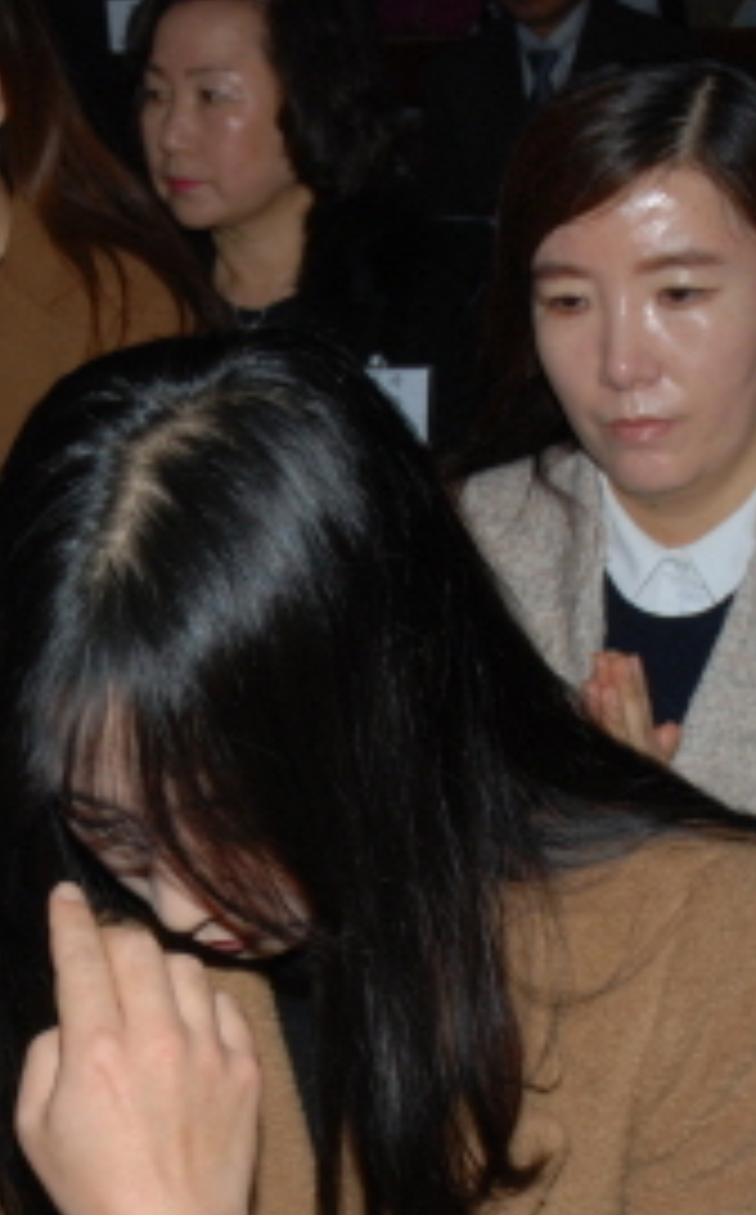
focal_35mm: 99
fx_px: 3285
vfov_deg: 20.7
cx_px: 230
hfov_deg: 13.1
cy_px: 999
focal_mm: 25
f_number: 8
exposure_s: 1/60
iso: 200
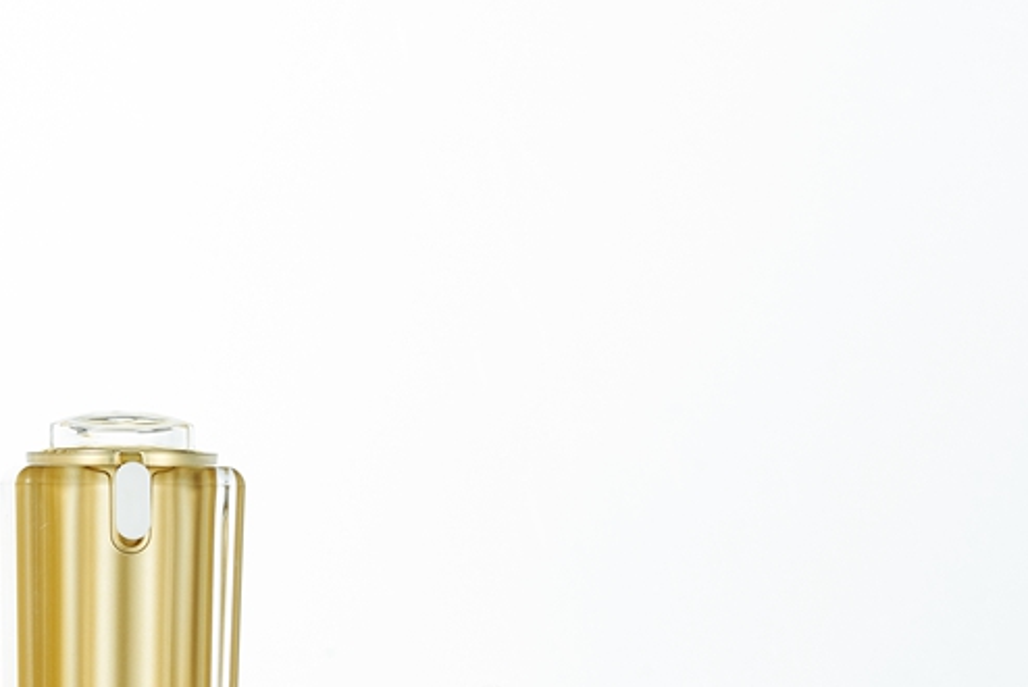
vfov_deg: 5.4
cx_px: -162
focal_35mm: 255
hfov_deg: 8.0
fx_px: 7286
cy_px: 397
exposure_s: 1/125
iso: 160
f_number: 16
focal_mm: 105
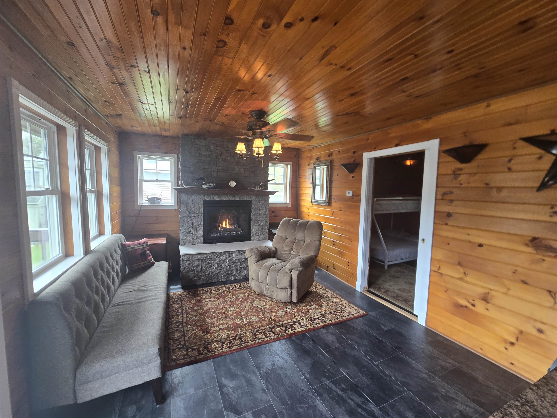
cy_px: 209
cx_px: 278
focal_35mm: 13
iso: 125
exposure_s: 1/60
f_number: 2.2
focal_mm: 2.2
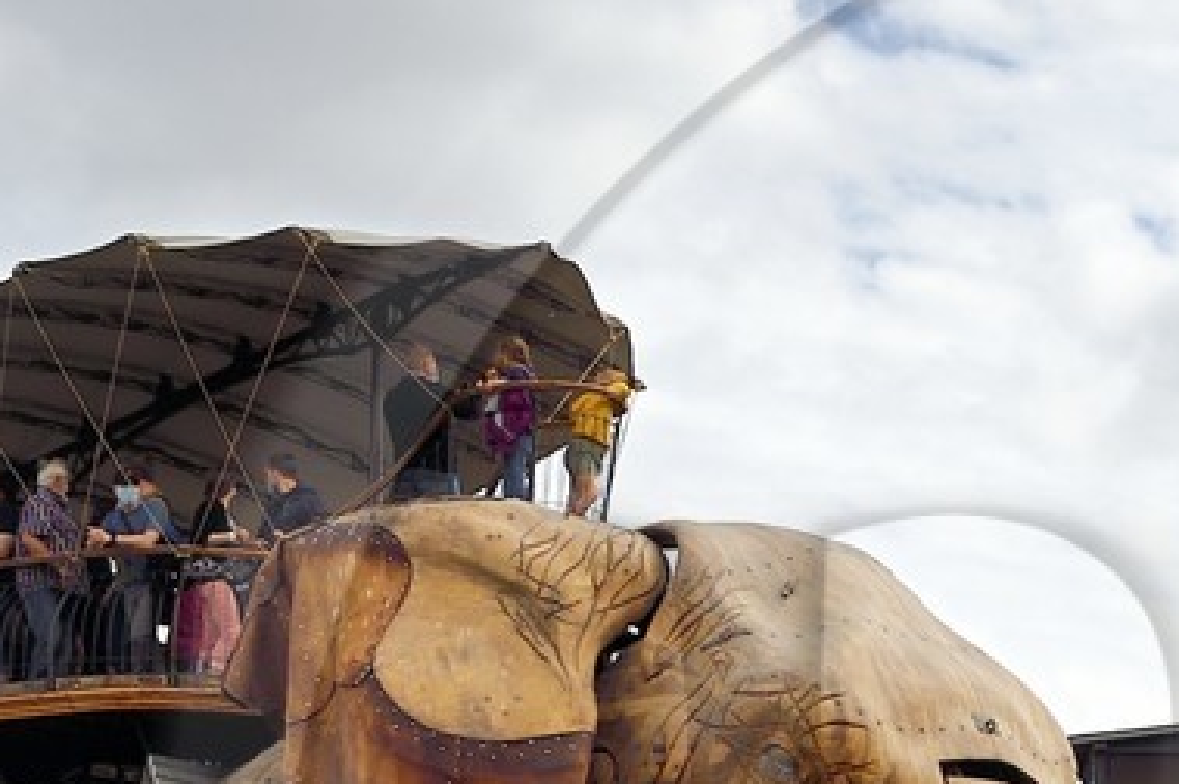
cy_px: 1002
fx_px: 5530
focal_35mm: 169
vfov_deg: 8.0
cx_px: 1419
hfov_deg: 11.9
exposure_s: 1/400
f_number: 10
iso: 200
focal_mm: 40
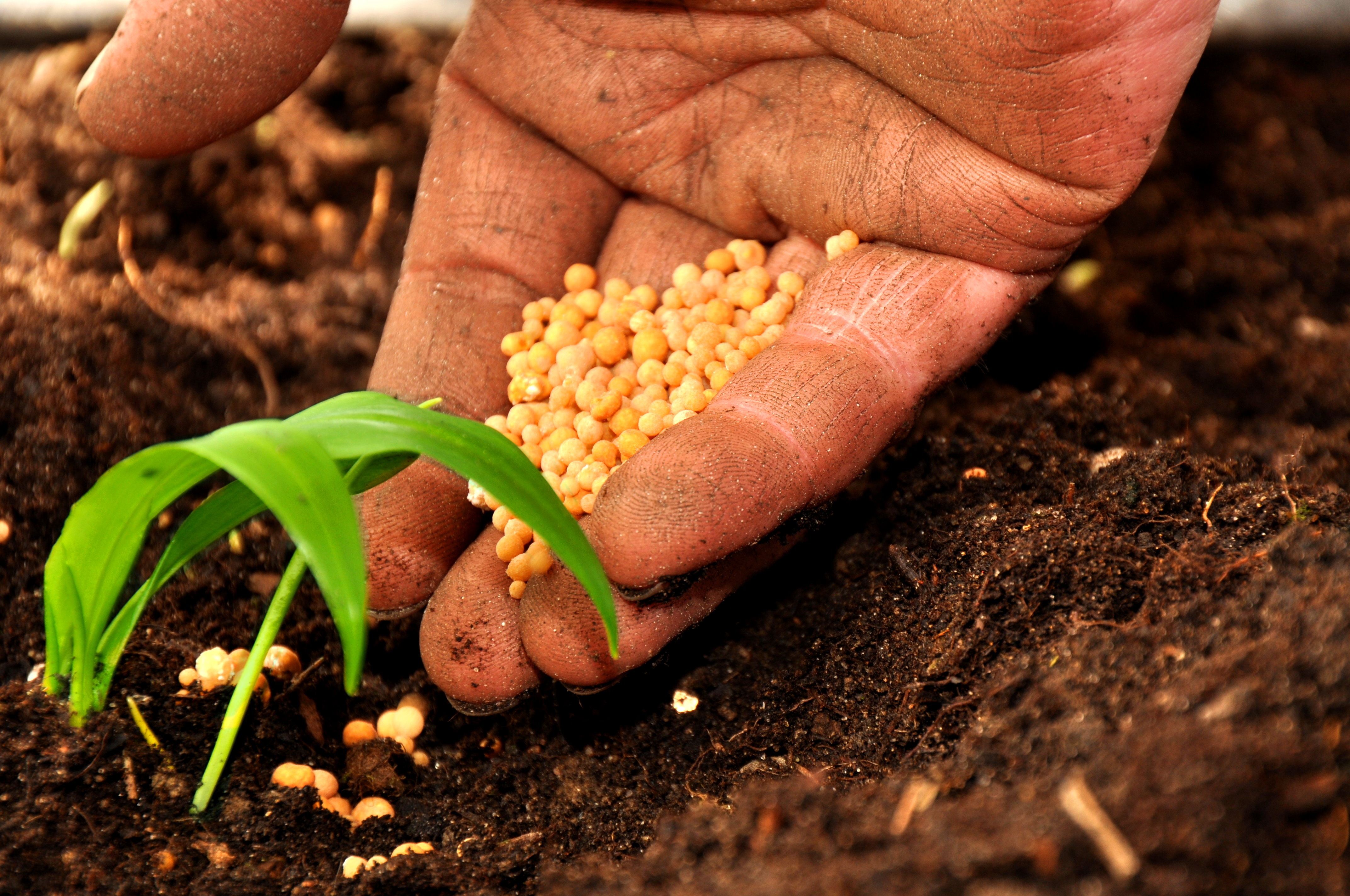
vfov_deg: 3.4
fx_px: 15169
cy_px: 448
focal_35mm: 405
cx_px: 675
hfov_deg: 5.1
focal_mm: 270
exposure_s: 1/200
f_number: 13
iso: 200
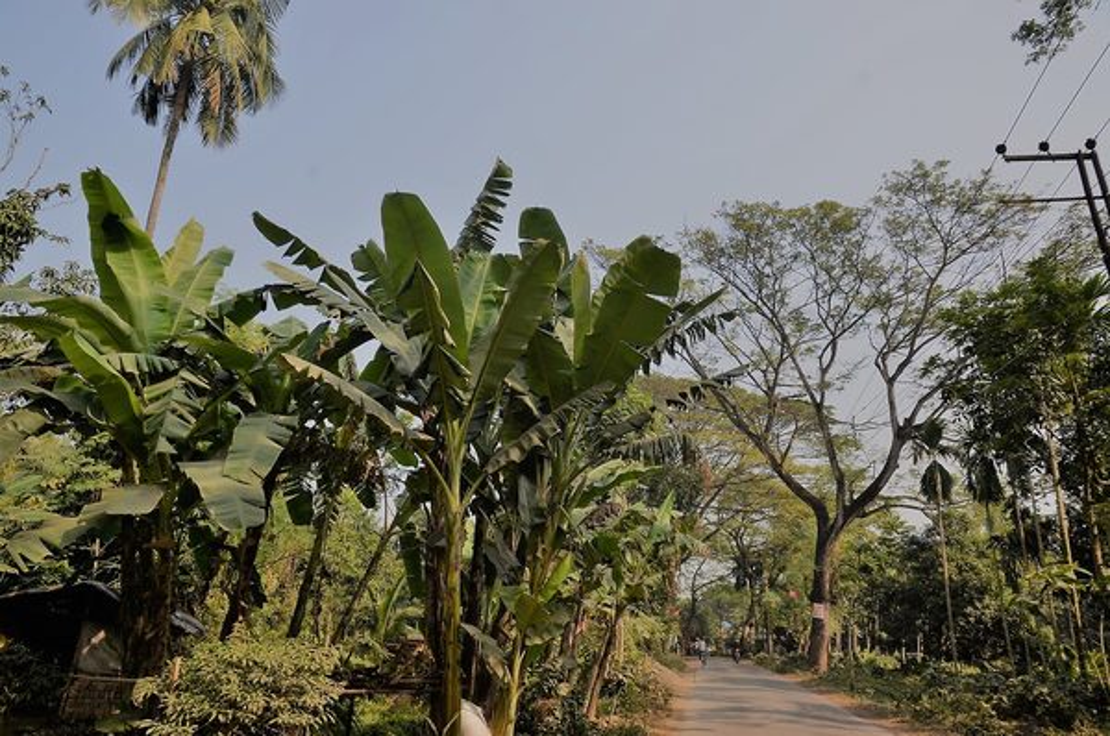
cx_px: 555
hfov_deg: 73.8
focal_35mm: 24
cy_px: 368
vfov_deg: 53.0
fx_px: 739
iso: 200
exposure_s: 1/250
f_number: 8
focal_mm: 16
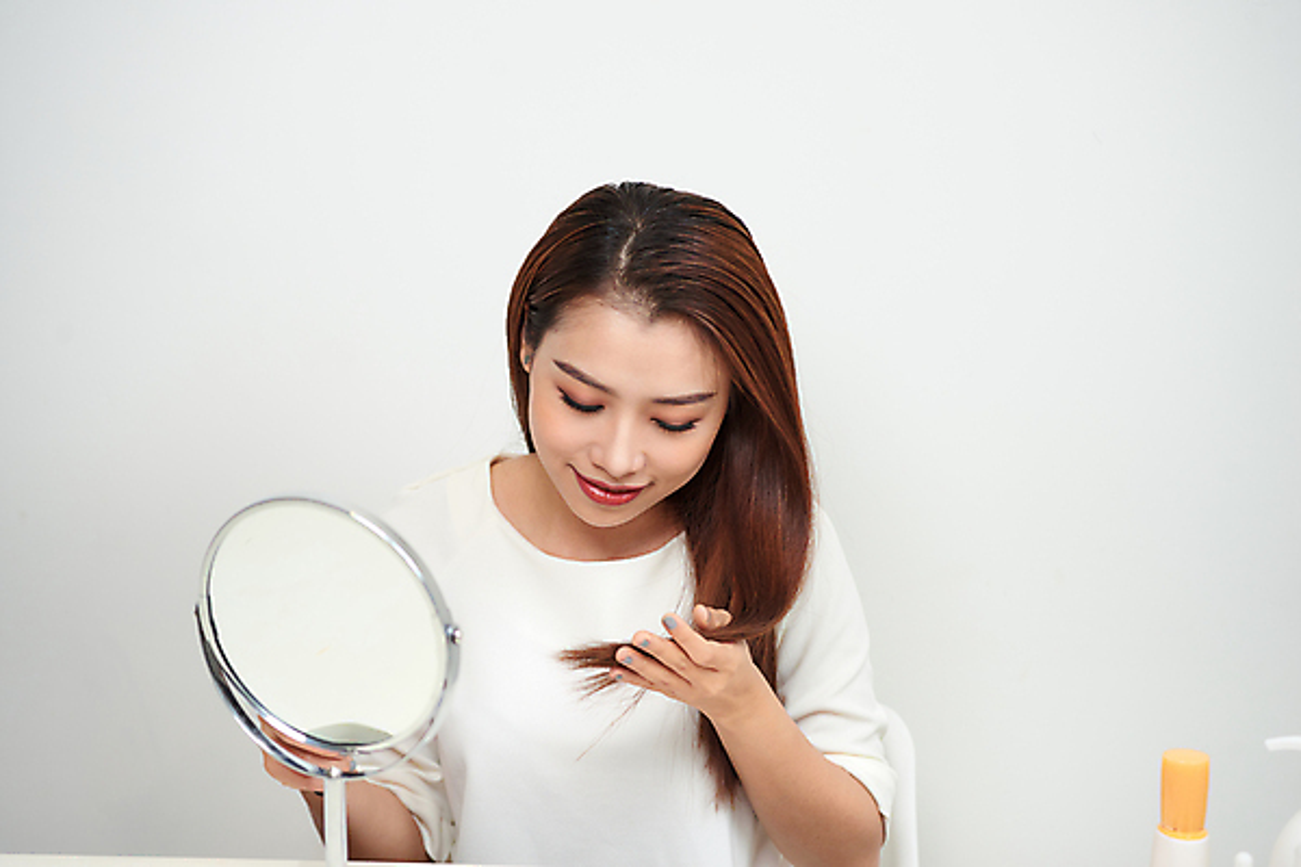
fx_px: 2530
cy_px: 434
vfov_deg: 19.5
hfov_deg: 28.8
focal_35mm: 70
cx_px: 650
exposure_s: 1/125
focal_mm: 70
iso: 200
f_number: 4
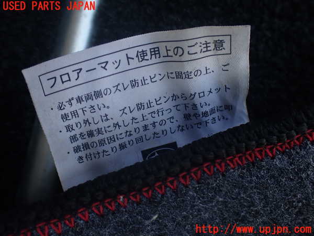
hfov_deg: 60.0
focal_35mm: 30
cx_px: 157
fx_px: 272
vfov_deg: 46.8
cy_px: 118
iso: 100
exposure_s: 1/200
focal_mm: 5.4
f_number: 2.3
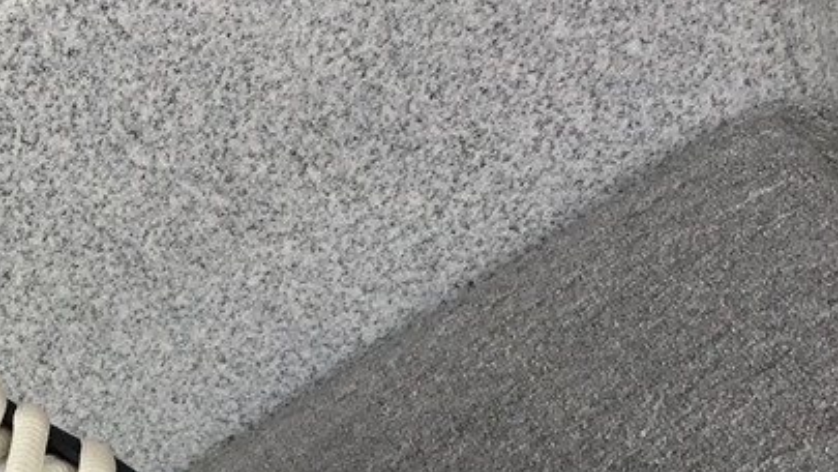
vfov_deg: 15.6
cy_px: 527
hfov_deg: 26.7
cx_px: -4
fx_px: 1667
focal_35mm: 75
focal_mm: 3.3
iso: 25
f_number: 2.4
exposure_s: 1/207
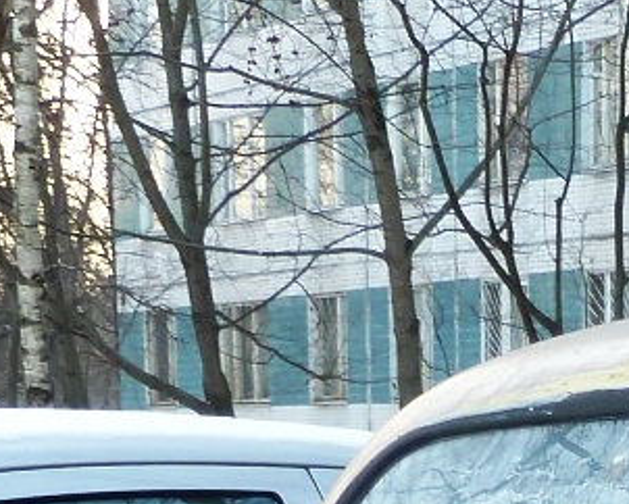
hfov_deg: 11.9
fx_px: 2887
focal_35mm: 155
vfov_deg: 8.9
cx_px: 904
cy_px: 1241
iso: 80
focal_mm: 5
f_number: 3.4
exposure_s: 1/50
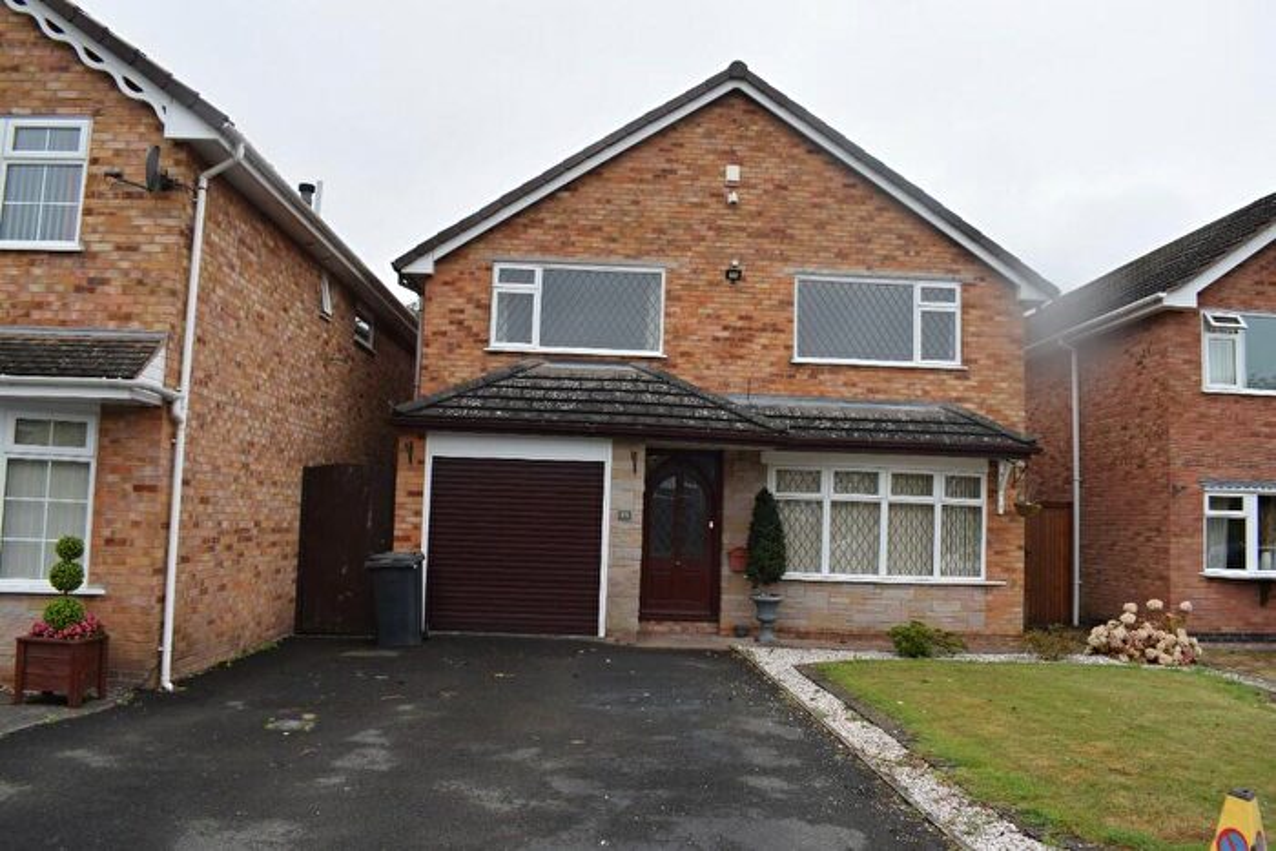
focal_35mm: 27
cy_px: 426
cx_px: 638
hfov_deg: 67.4
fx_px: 957
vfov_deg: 47.9
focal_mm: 18
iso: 200
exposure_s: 1/250
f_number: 8
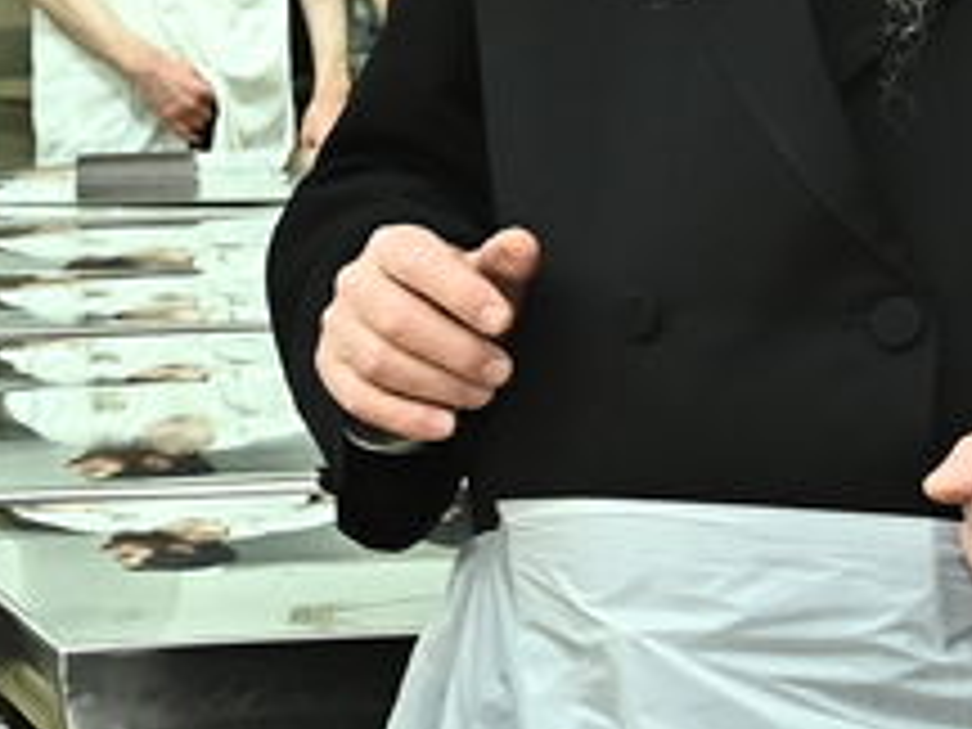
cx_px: -832
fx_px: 5588
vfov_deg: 7.4
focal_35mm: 199
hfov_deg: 9.4
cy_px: 90
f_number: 4.5
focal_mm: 32
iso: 1250
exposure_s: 1/200
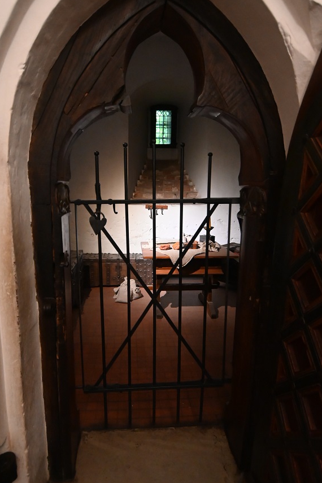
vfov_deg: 84.0
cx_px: 145
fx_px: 268
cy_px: 240
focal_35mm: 20
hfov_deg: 61.8
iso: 4000
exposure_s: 1/60
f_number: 4
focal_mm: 12
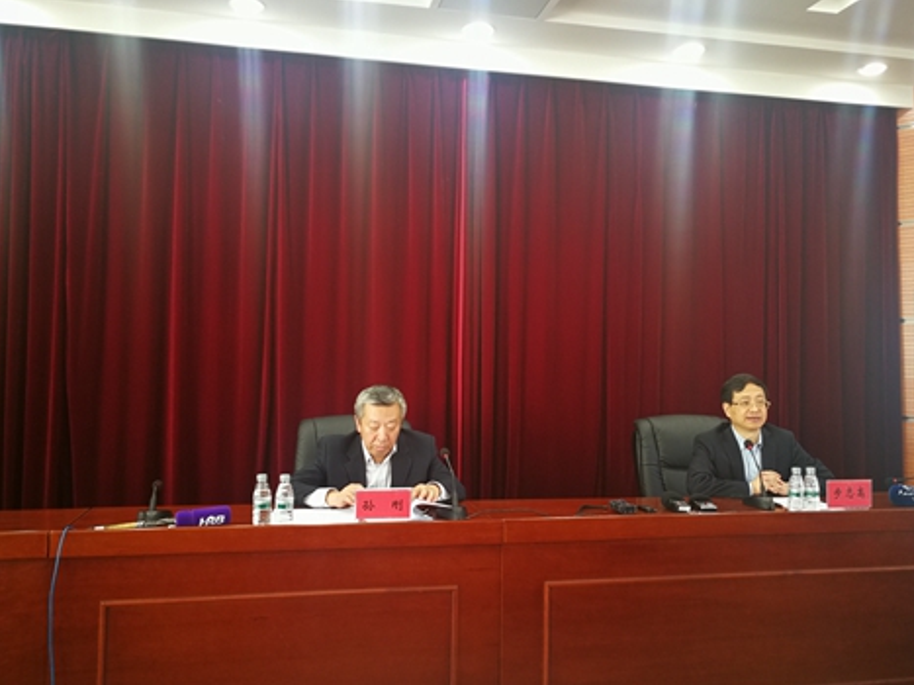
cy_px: 343
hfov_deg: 60.0
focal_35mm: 30
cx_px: 478
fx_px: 792
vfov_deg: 46.8
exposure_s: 1/33.3
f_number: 2.2
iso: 250
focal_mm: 3.95
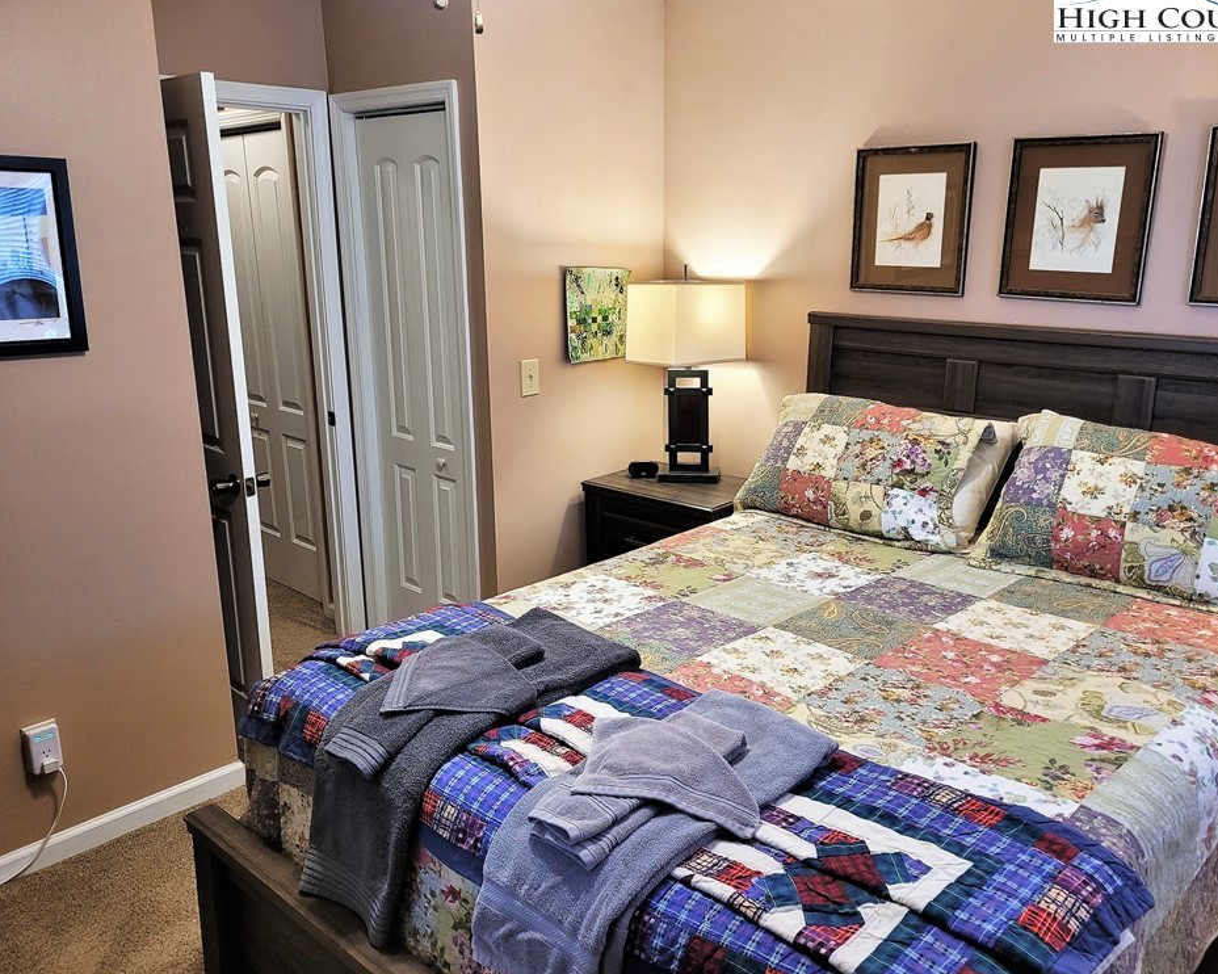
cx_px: 650
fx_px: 1009
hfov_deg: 62.2
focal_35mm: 28
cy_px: 480
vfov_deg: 51.5
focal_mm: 5.4
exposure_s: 1/120
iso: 320
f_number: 1.8
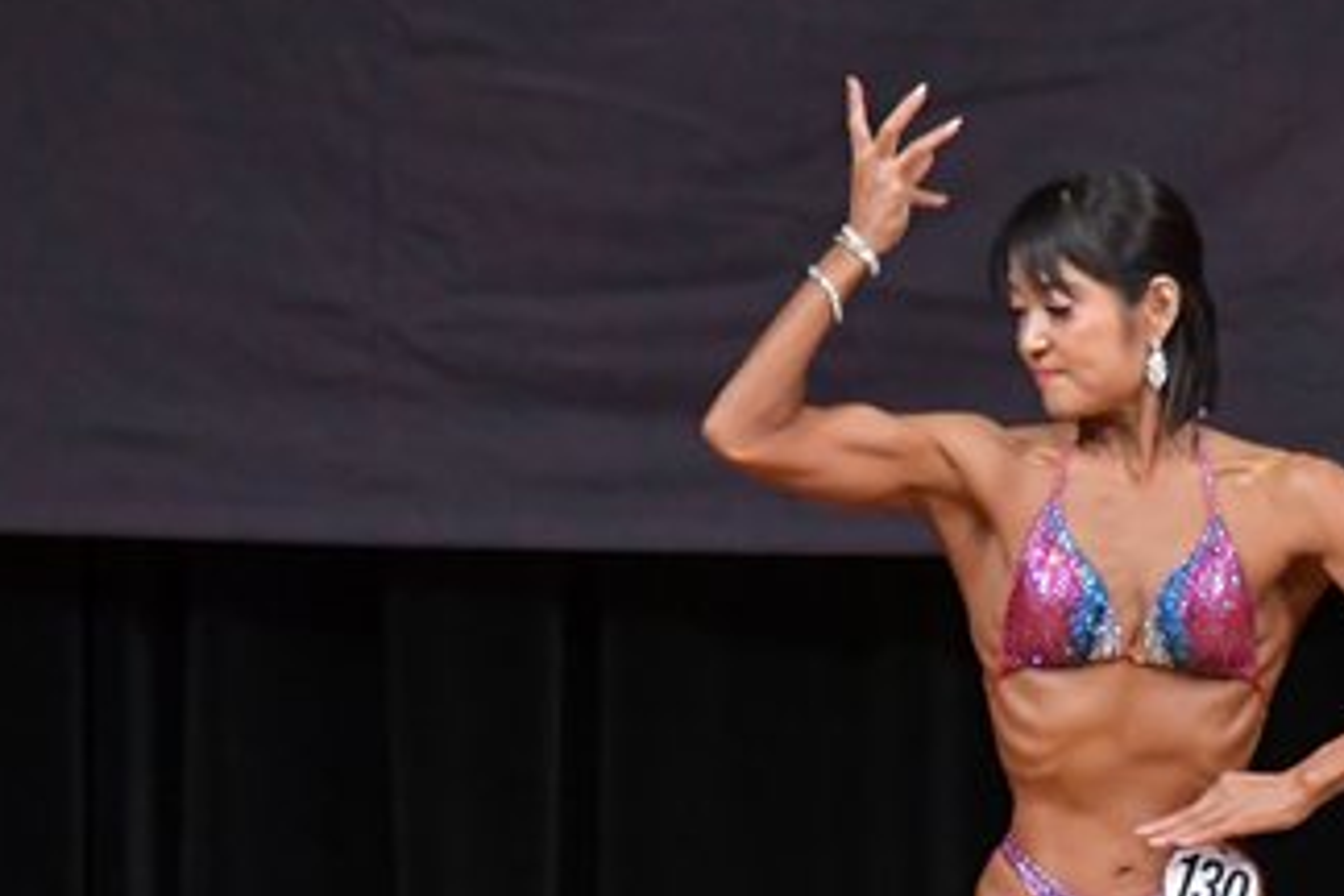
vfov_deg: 2.1
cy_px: 842
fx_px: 24078
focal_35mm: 645
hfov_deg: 3.2
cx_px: 1188
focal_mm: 180
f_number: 5.6
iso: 4000
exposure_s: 1/400
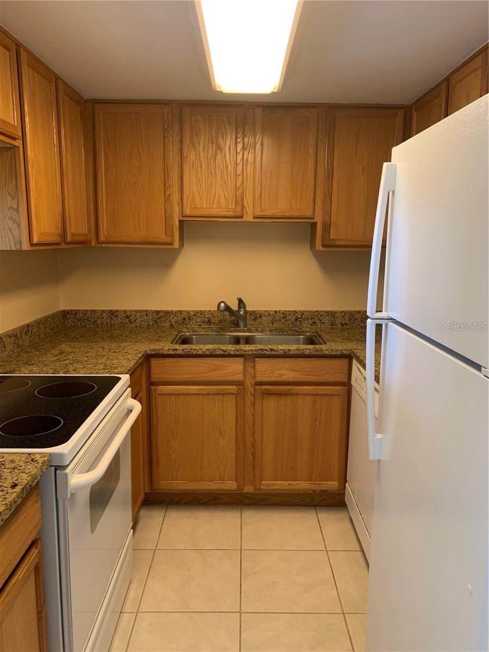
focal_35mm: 26
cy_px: 326
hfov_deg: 53.1
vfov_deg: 67.3
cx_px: 244
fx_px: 490
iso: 200
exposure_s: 1/60
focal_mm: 4.25
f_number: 1.8
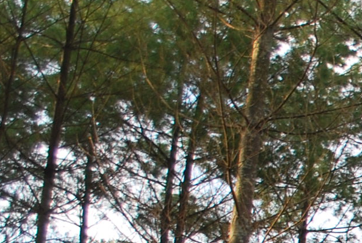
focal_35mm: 139
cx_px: 748
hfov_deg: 12.7
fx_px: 1401
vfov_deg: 9.4
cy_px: 439
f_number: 5.6
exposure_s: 1/125
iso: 160
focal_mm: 20
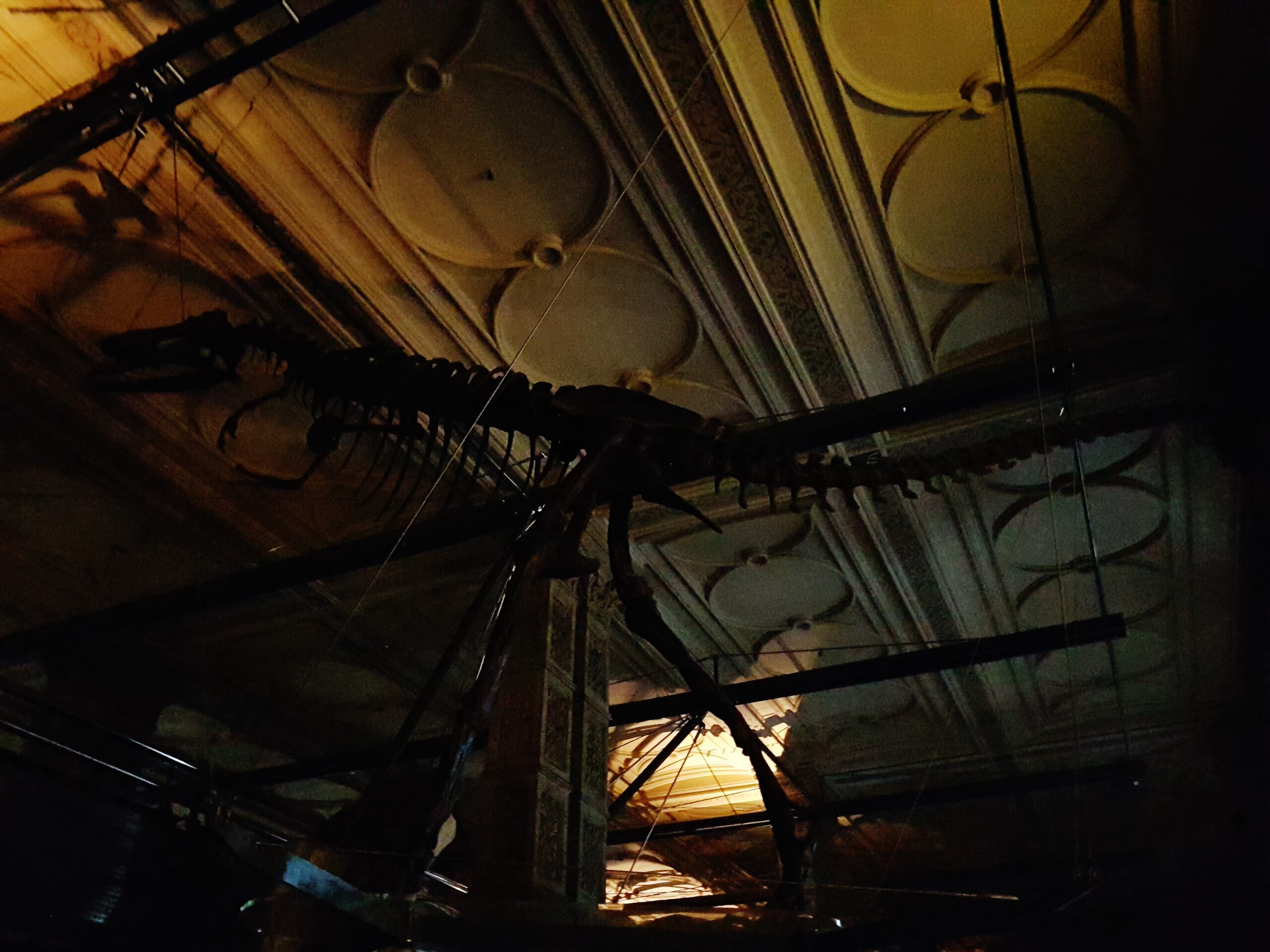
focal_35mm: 26
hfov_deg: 67.3
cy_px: 476
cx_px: 635
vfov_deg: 53.1
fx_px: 954
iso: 1250
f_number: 1.7
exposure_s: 1/4
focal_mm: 4.2
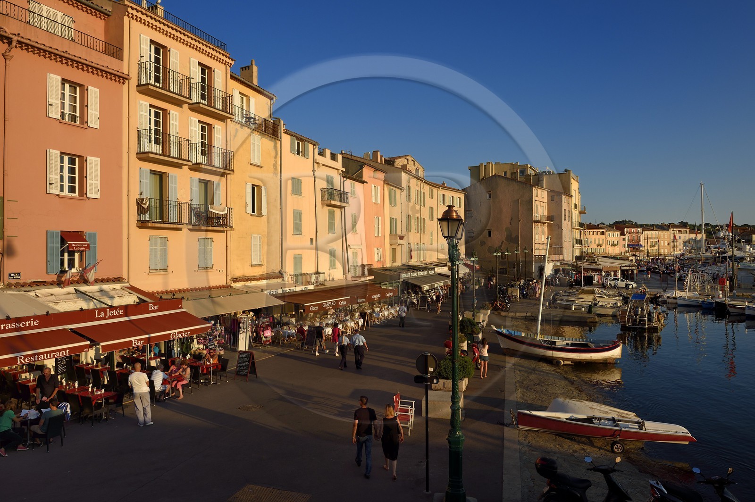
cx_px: 378
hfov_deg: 73.8
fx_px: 503
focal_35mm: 24
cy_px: 251
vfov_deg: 53.1
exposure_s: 1/250
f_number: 11
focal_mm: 24
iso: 200
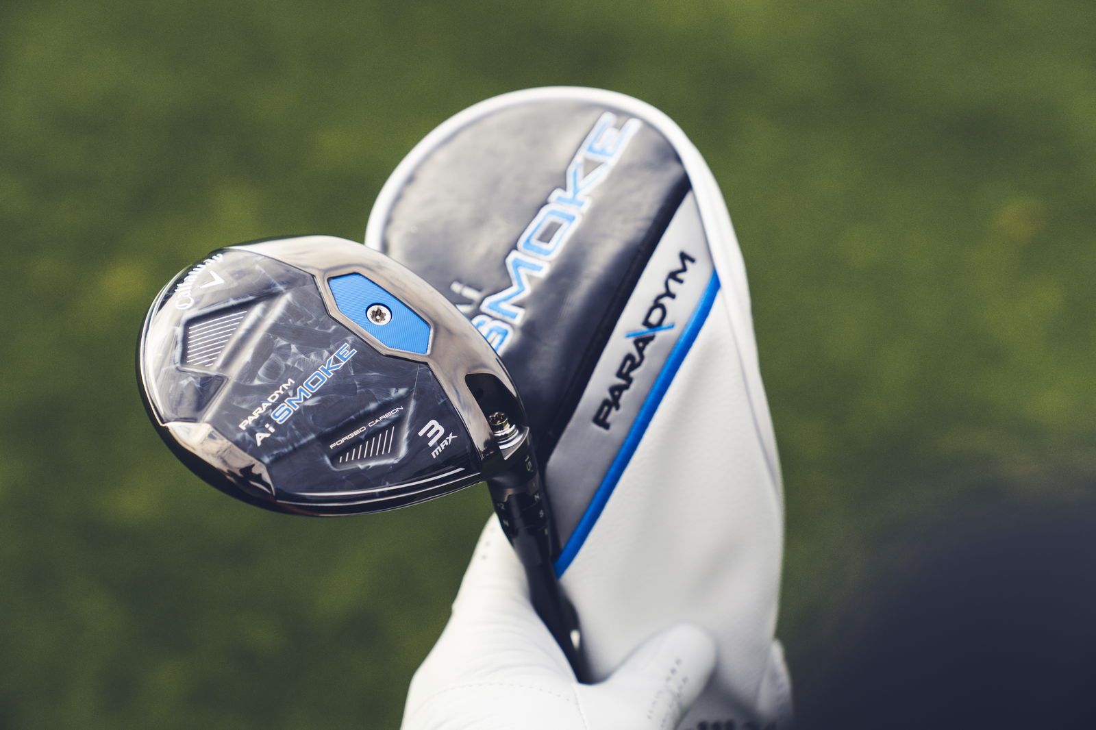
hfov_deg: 28.8
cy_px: 365
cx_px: 548
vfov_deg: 19.4
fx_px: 2131
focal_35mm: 70
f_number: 4
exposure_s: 1/1000
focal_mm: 70
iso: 320
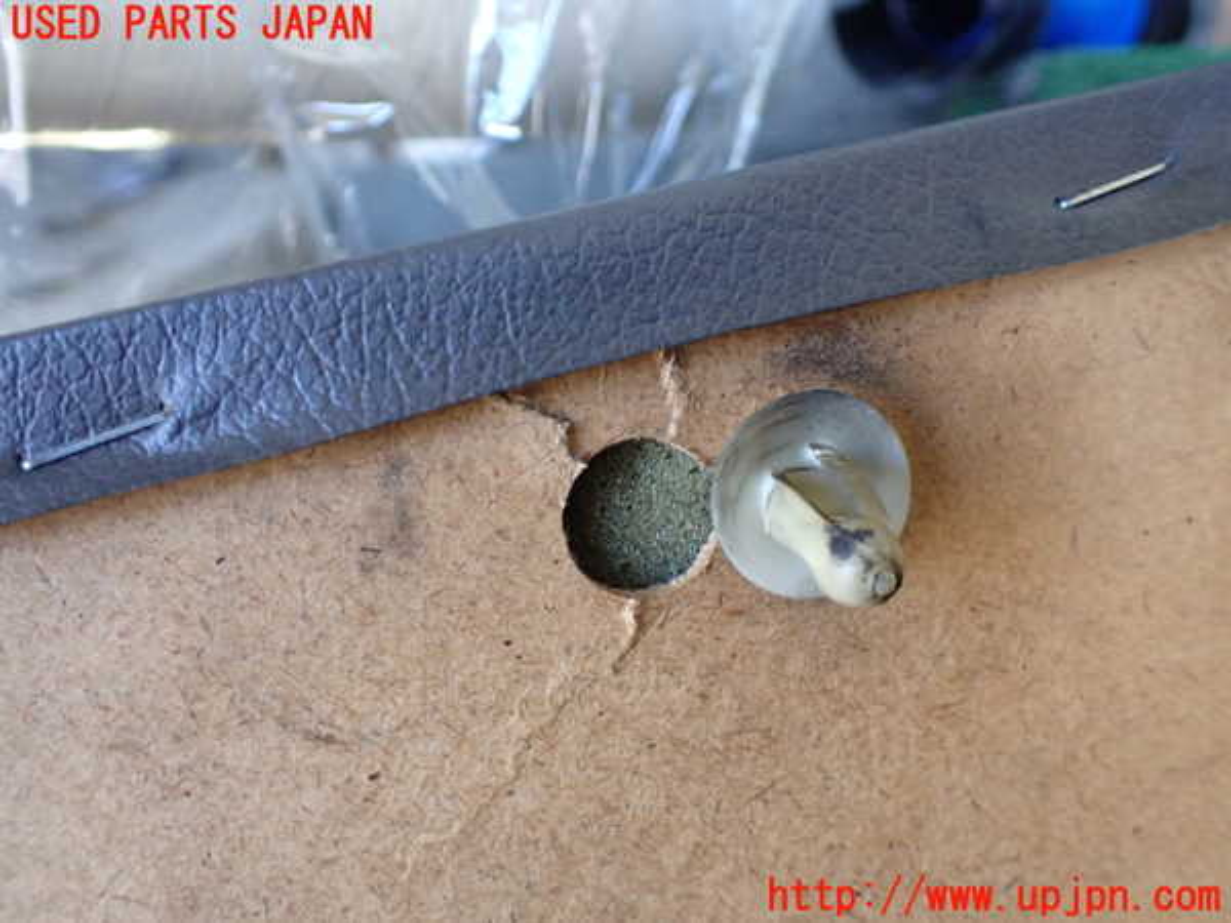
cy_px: 462
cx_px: 616
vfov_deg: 46.8
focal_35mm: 30
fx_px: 1067
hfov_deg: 60.0
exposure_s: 1/125
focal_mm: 5.4
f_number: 2.3
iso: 500
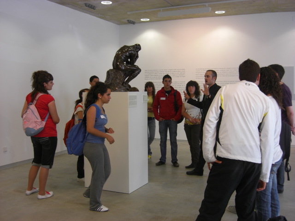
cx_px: 148
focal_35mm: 38
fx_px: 324
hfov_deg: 49.0
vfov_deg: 37.7
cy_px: 110
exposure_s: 1/50
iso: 100
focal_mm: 7.9
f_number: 2.8
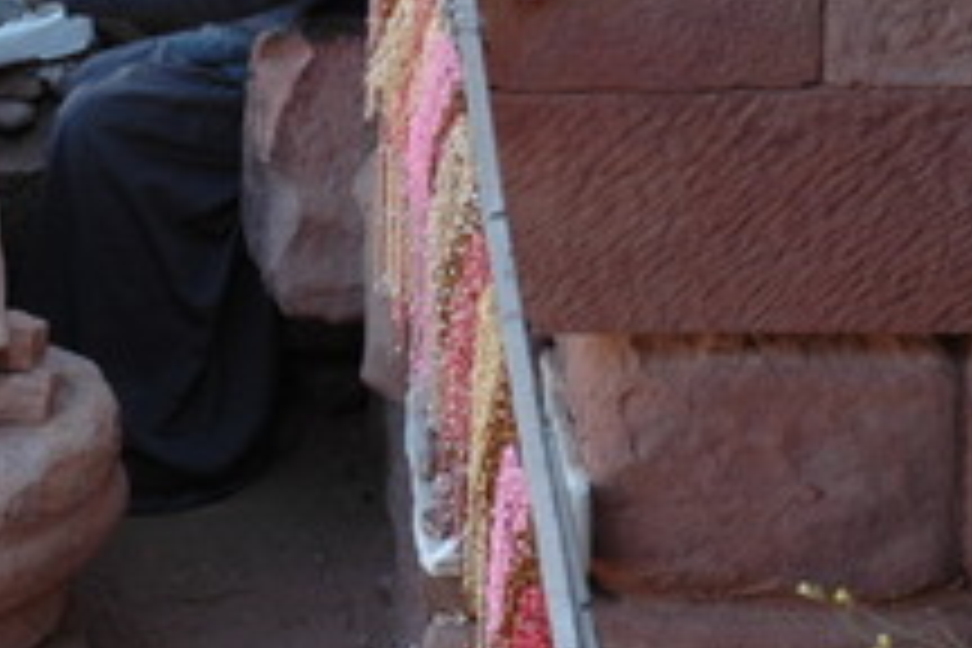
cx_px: -153
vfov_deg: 6.8
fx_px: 5400
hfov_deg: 10.1
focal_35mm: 200
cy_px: -164
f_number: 5.6
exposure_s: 1/125
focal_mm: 40
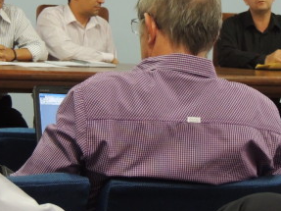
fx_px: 1274
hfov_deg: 12.6
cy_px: 35
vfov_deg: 9.4
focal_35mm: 157
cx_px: 186
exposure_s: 1/15
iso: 800
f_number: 3.9
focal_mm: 13.3
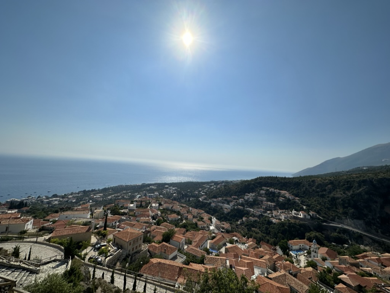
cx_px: 195
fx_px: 158
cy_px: 146
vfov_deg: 85.7
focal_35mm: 14
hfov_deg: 102.0
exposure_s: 1/8403
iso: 40
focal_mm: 2.22
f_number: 2.2
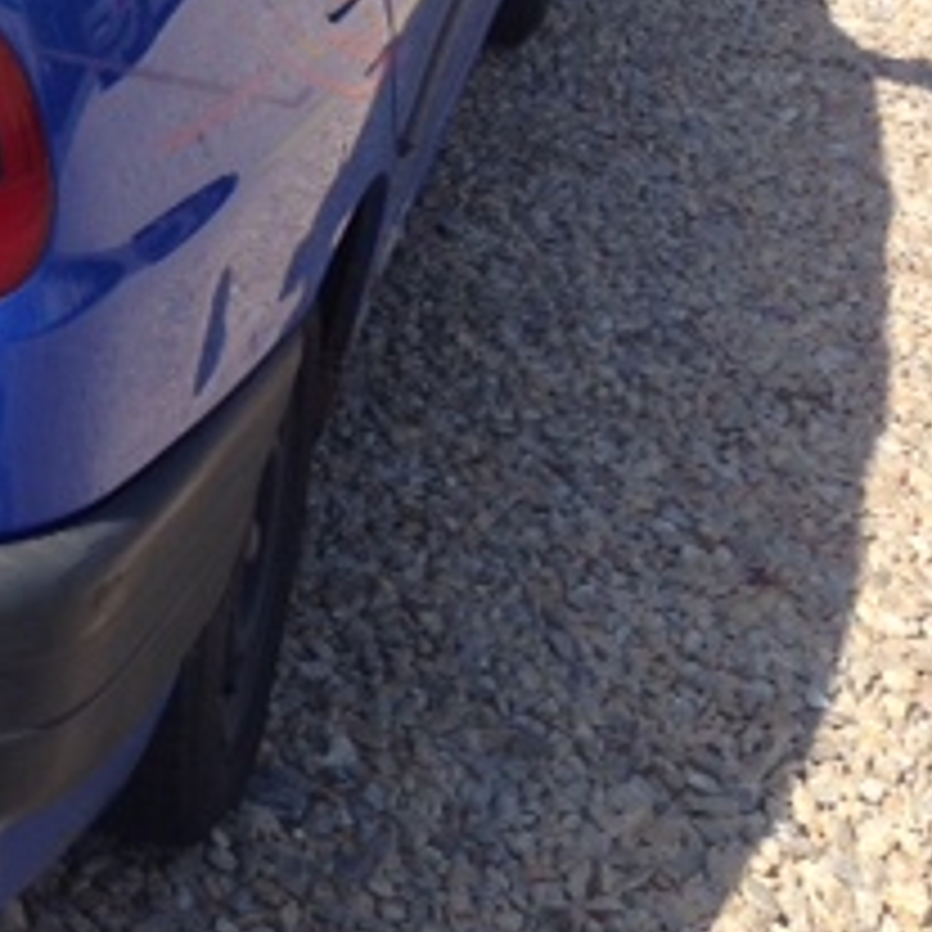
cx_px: -410
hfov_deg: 17.6
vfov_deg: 19.0
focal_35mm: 90
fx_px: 2741
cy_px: 122
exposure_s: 1/1355
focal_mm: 4.12
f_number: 2.4
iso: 50
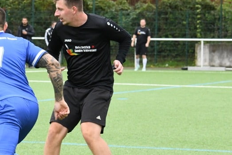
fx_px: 1766
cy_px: 106
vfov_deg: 5.0
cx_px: -14
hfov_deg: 7.5
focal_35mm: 274
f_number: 8
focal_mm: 112
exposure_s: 1/1600
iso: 6400
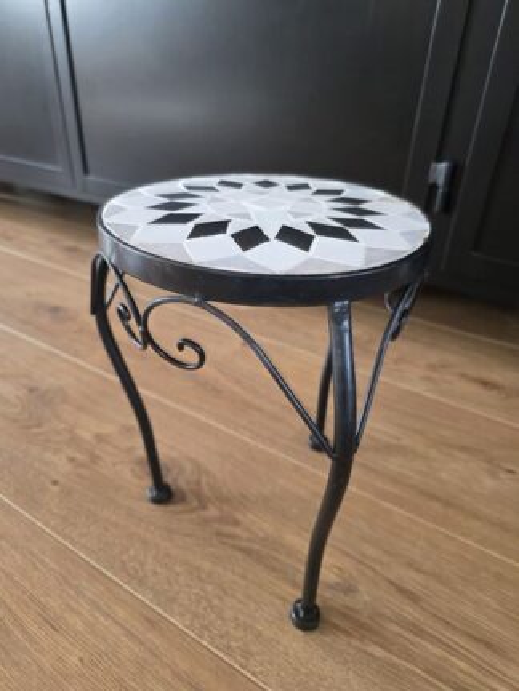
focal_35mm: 23
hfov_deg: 58.9
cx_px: 260
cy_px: 346
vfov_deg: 73.9
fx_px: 460
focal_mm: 6.3
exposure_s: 1/100
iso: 400
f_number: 1.7
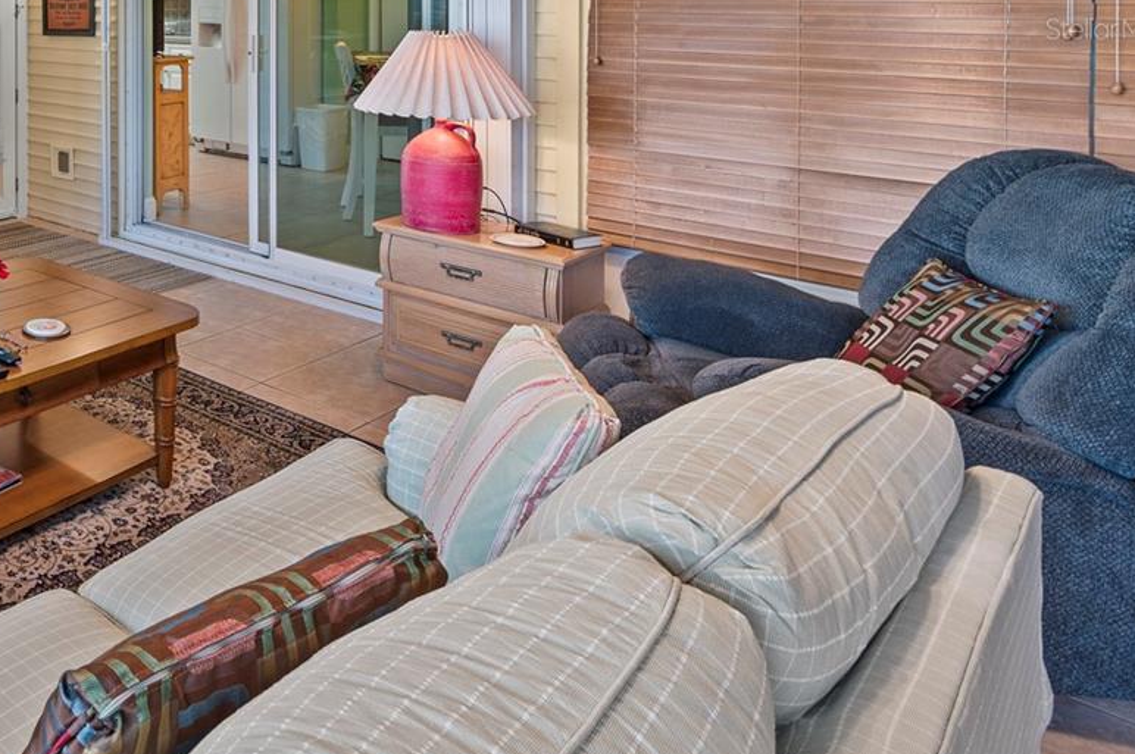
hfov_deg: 51.2
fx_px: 913
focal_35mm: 29
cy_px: 29
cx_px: 0
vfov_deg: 40.3
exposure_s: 1/1.25
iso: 320
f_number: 9
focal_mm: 14
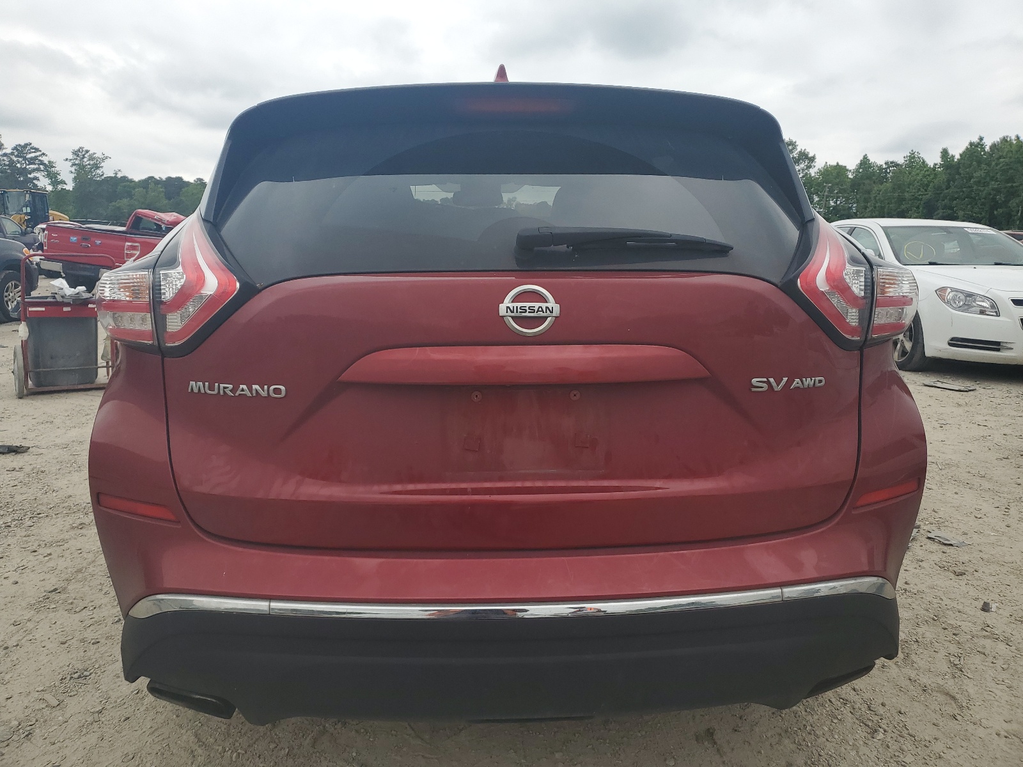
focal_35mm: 26
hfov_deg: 67.3
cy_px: 384
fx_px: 768
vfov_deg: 53.1
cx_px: 512
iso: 50
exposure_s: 1/2000
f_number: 1.5
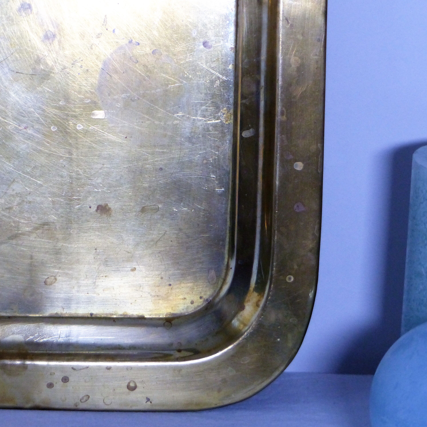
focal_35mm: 225
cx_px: 149
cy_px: 214
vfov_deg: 7.8
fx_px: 3140
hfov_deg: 7.8
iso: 400
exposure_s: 1/50
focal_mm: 31.1
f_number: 2.8
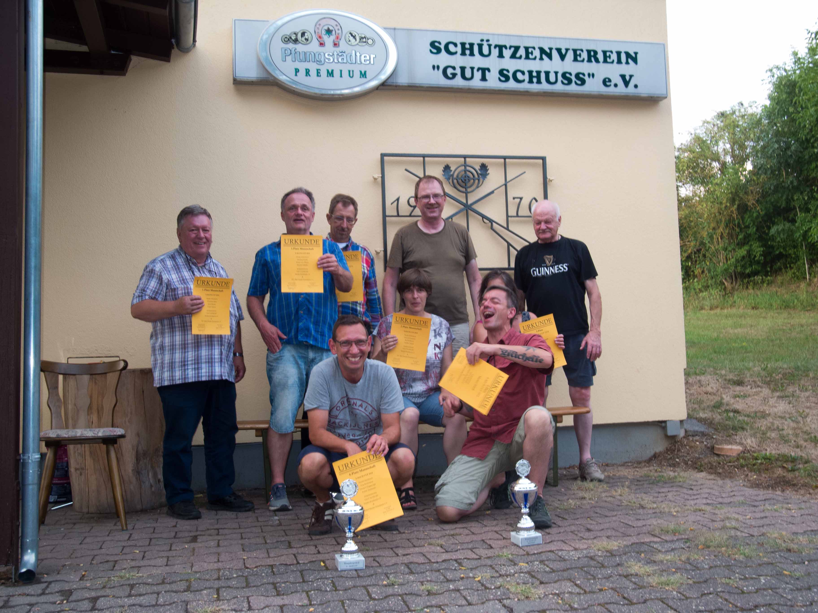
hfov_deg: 49.0
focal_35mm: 38
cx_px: 409
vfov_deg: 37.7
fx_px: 898
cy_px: 306
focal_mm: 8.1
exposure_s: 1/30
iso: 100
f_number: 3.2
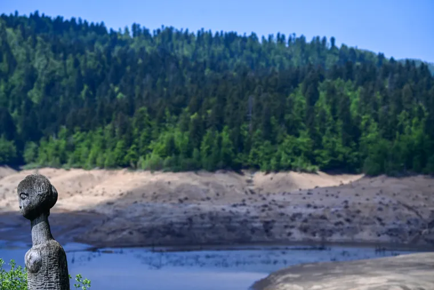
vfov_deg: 11.4
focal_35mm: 120
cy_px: 145
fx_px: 1447
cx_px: 217
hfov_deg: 17.1
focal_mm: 120
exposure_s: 1/1600
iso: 125
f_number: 4
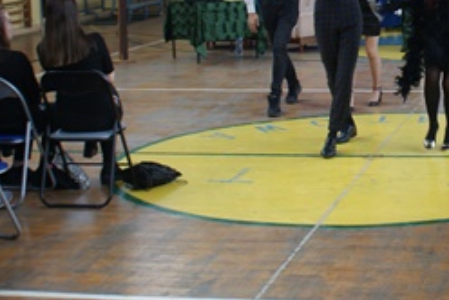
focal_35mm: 85
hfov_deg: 22.9
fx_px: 1061
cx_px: 449
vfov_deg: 15.8
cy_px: 2
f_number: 4.5
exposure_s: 1/40
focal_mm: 22
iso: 100
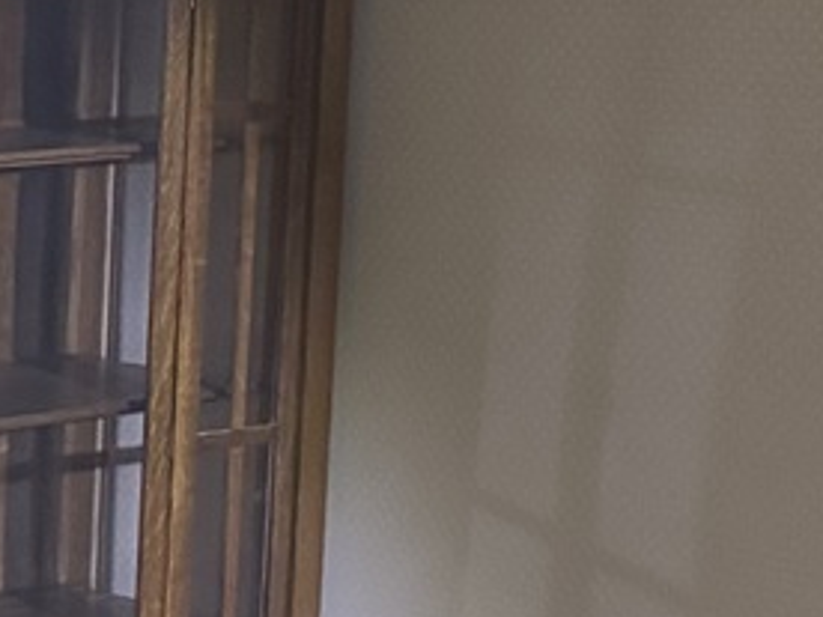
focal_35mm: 125
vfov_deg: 11.9
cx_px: -1097
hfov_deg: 12.6
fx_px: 2972
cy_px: 286
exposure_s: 1/57
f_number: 1.78
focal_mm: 6.86
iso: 1000
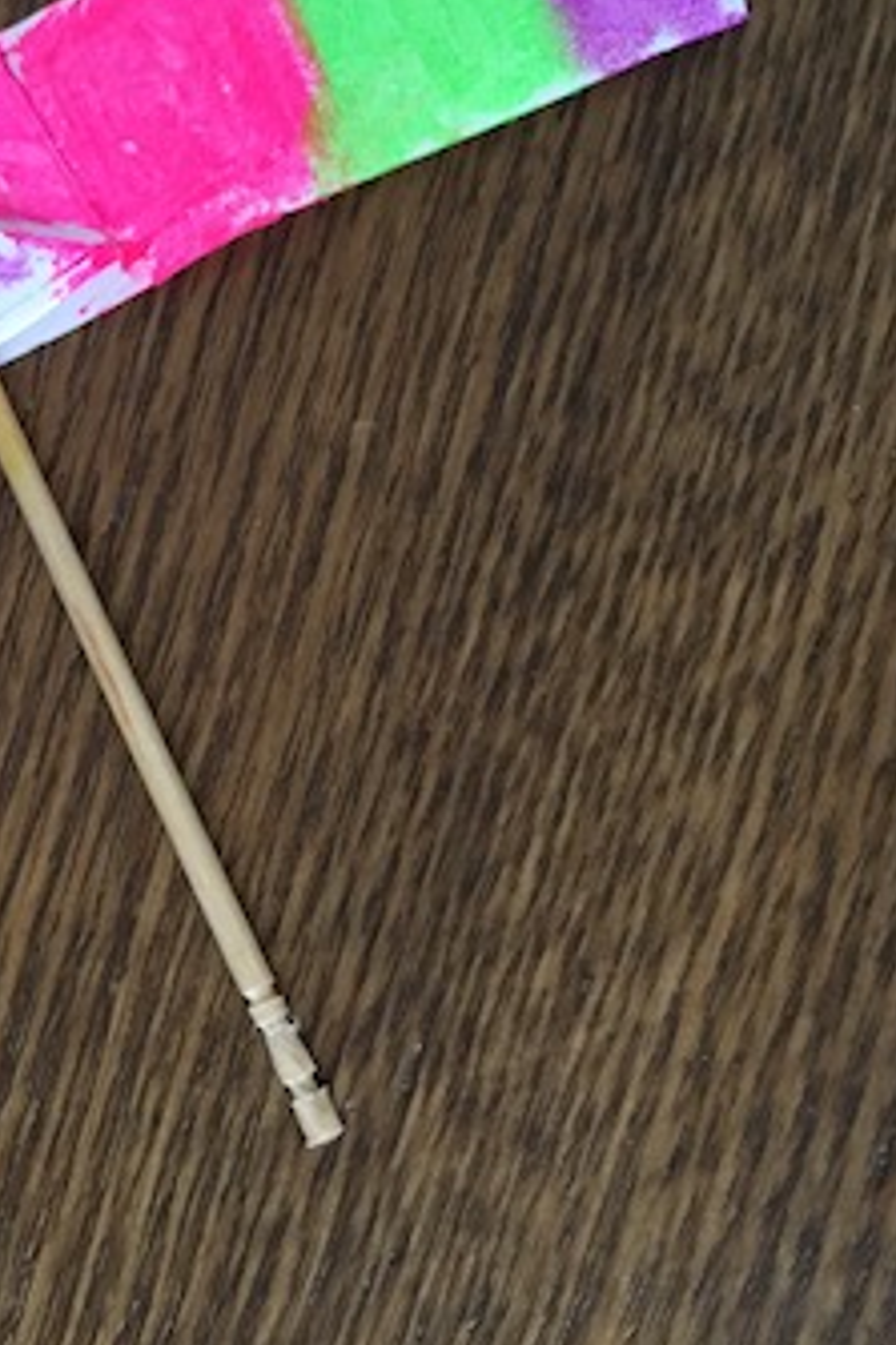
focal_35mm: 54
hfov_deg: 24.0
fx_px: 2018
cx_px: 20
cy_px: 474
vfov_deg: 36.6
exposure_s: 1/17
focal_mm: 4.15
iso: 200
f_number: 2.2
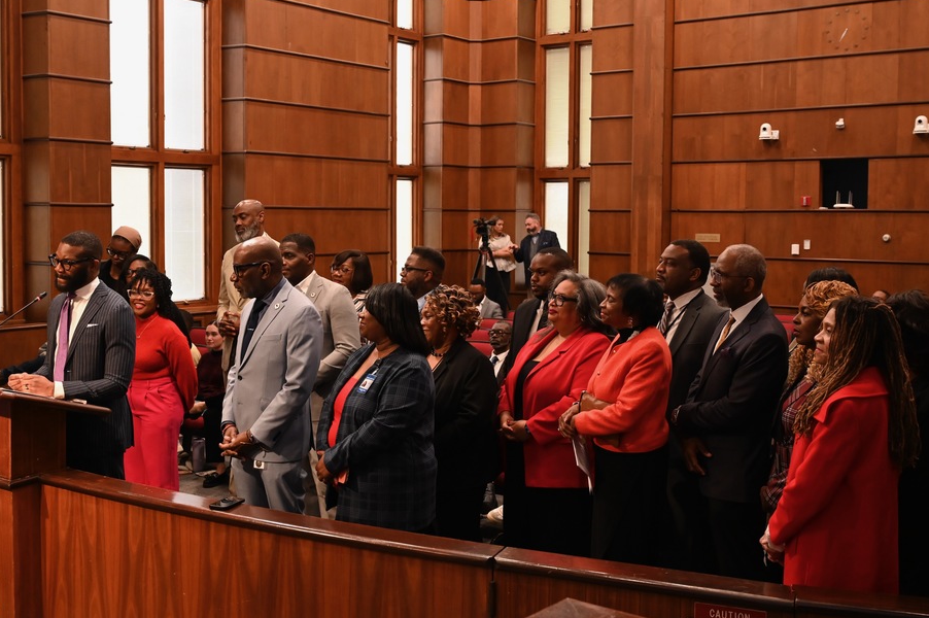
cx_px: 424
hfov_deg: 46.4
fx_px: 1083
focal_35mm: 42
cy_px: 278
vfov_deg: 31.8
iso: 3200
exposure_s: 1/160
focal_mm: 37
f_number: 5
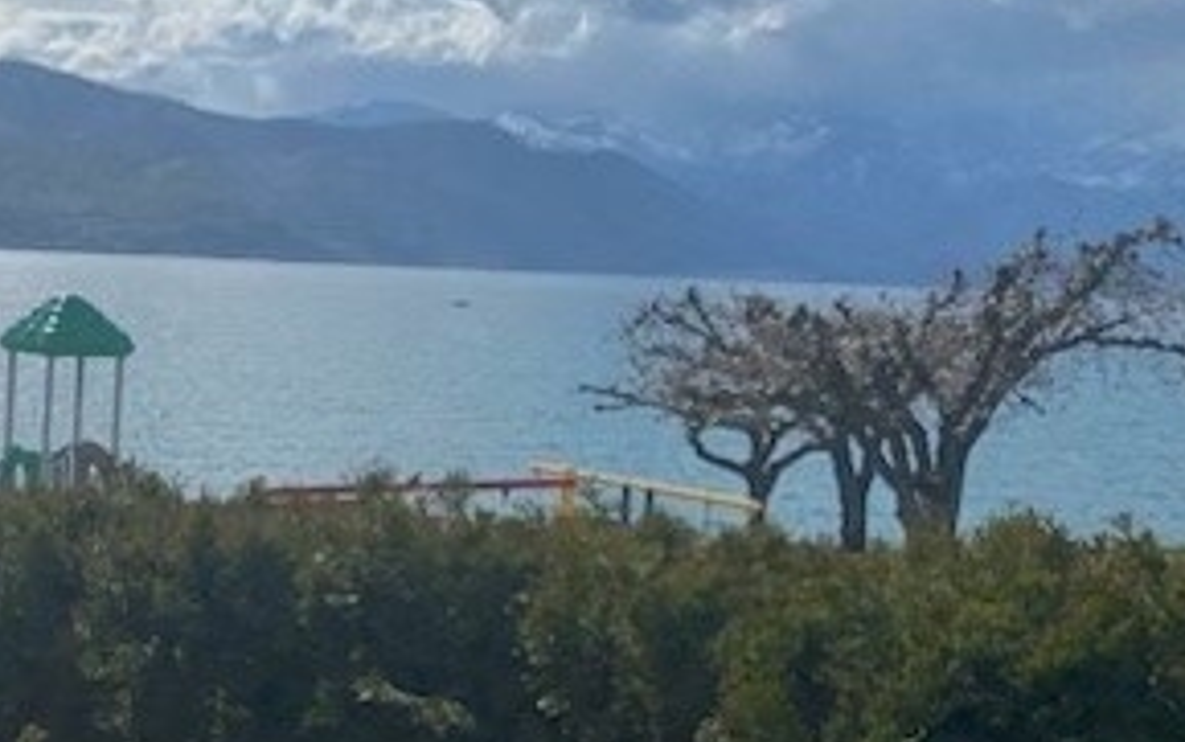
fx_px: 1971
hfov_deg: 31.8
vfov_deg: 21.3
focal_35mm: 61
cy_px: 340
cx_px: 115
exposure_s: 1/9615
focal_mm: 4.25
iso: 32
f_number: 1.8
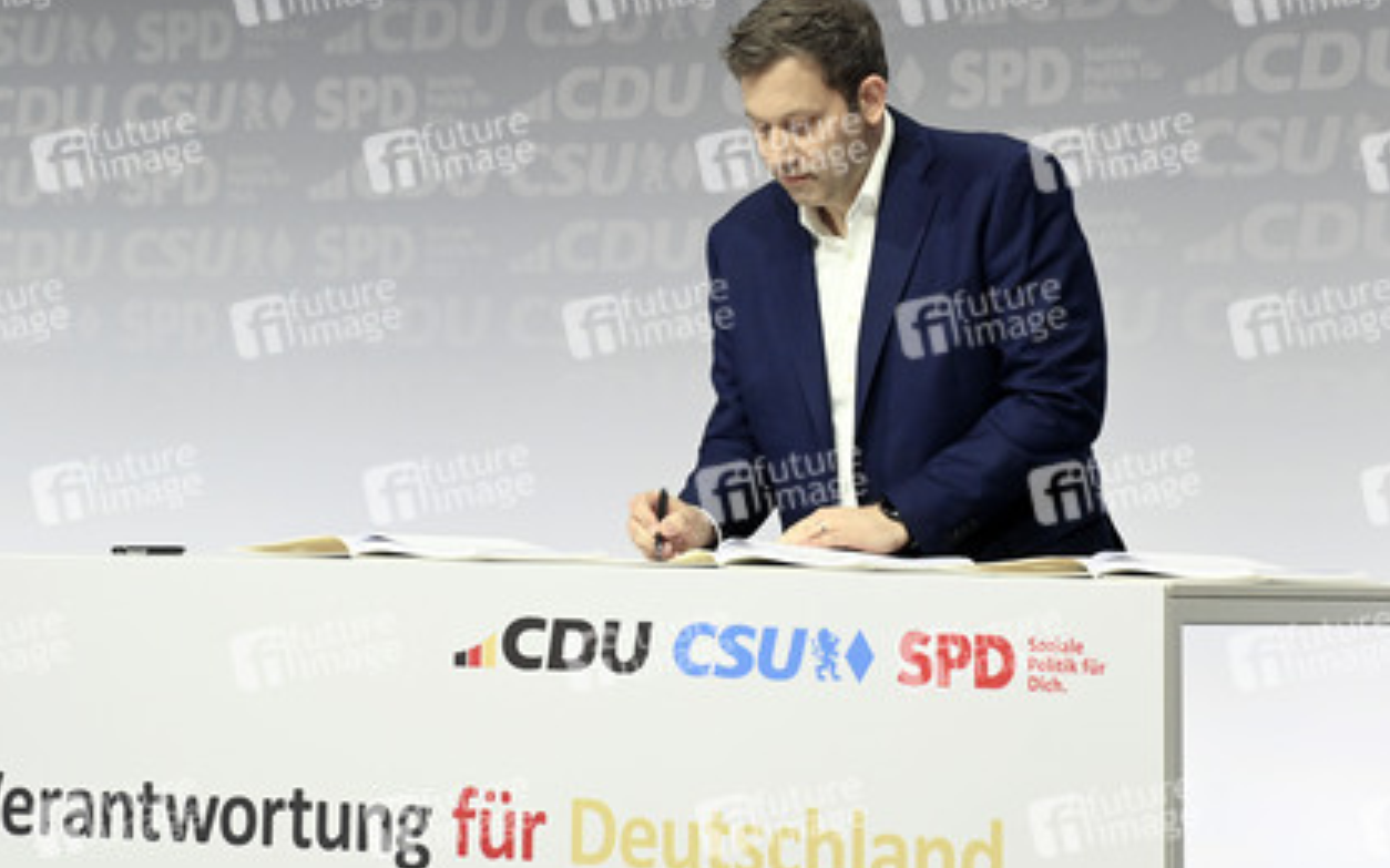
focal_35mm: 132
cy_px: 402
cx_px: 693
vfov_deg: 9.9
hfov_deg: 15.8
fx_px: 4999
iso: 6400
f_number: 5.6
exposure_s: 1/500
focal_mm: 120
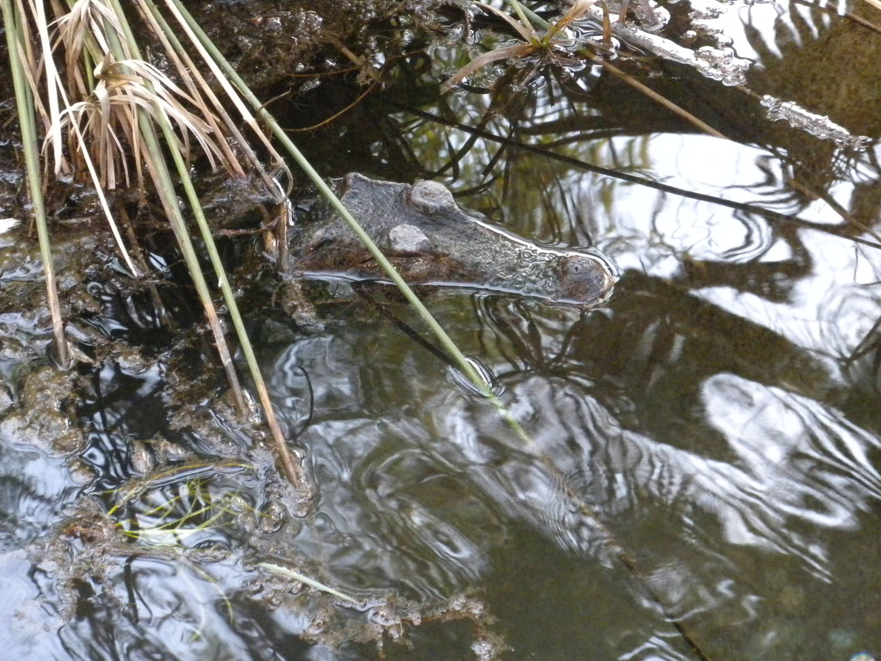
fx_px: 3029
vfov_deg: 12.5
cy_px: 330
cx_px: 440
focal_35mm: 119
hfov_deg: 16.6
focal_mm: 21
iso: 800
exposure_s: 1/119
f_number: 5.1
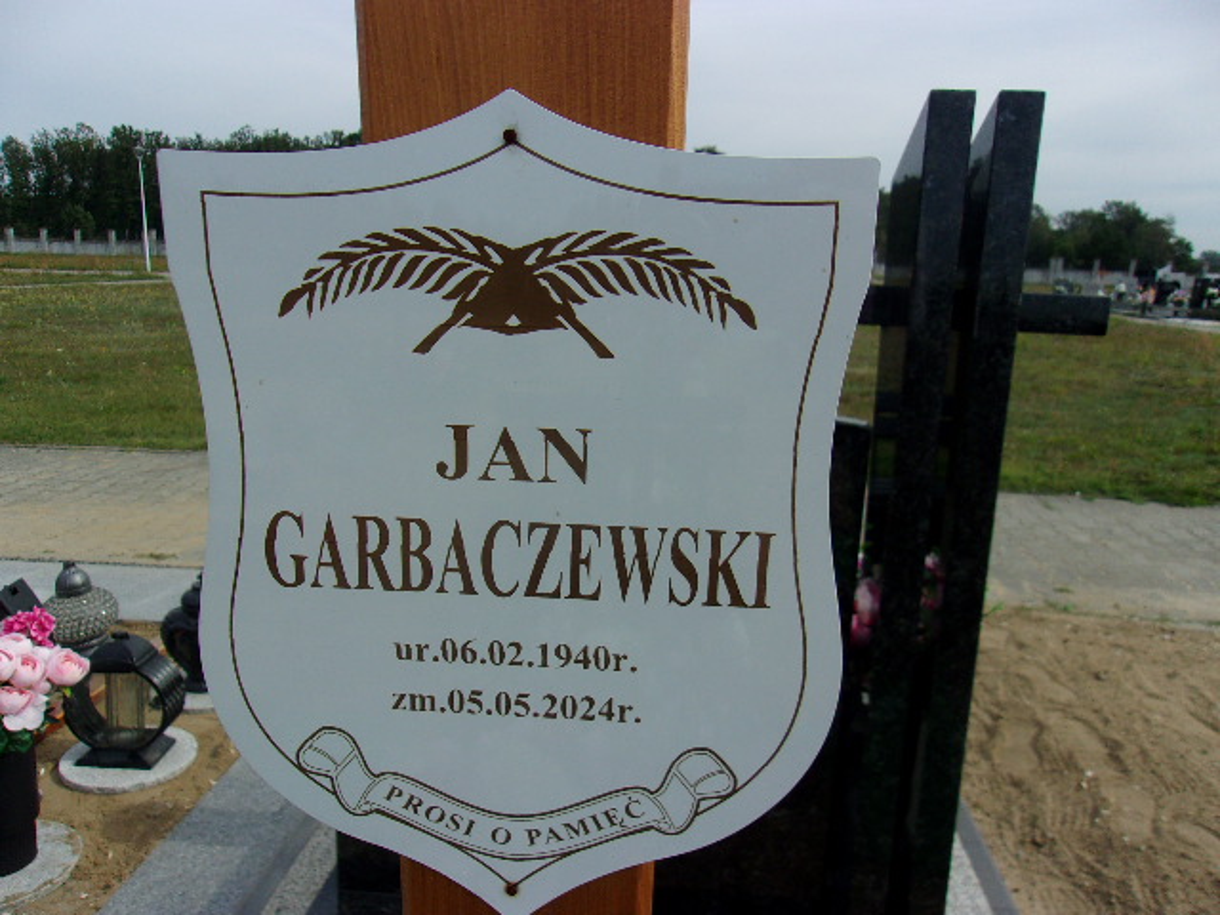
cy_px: 458
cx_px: 610
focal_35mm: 27
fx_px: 952
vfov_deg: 51.4
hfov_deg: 65.3
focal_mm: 4.9
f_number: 10.4
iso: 80
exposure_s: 1/120
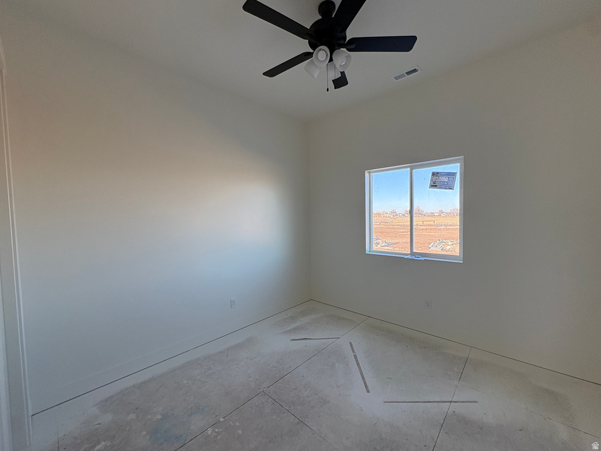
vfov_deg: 85.7
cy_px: 226
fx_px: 243
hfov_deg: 102.1
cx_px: 300
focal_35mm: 14
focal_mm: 2.22
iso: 64
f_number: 2.2
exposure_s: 1/134
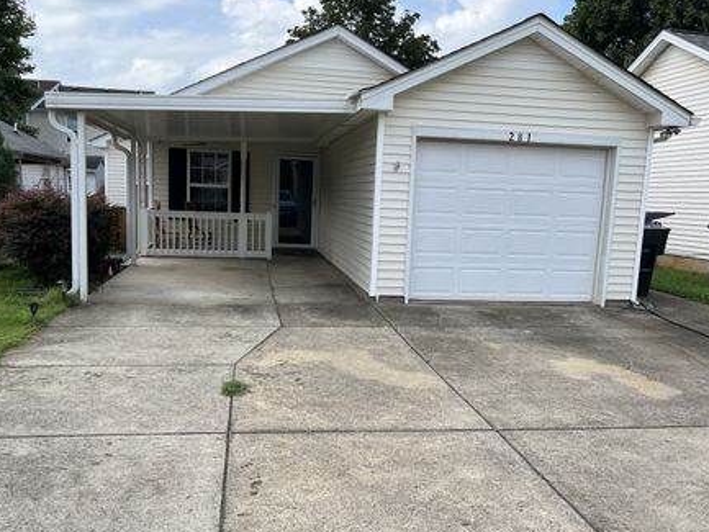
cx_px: 347
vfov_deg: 46.8
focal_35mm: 30
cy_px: 273
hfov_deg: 59.9
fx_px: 615
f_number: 1.6
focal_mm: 5.1
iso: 50
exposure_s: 1/2062
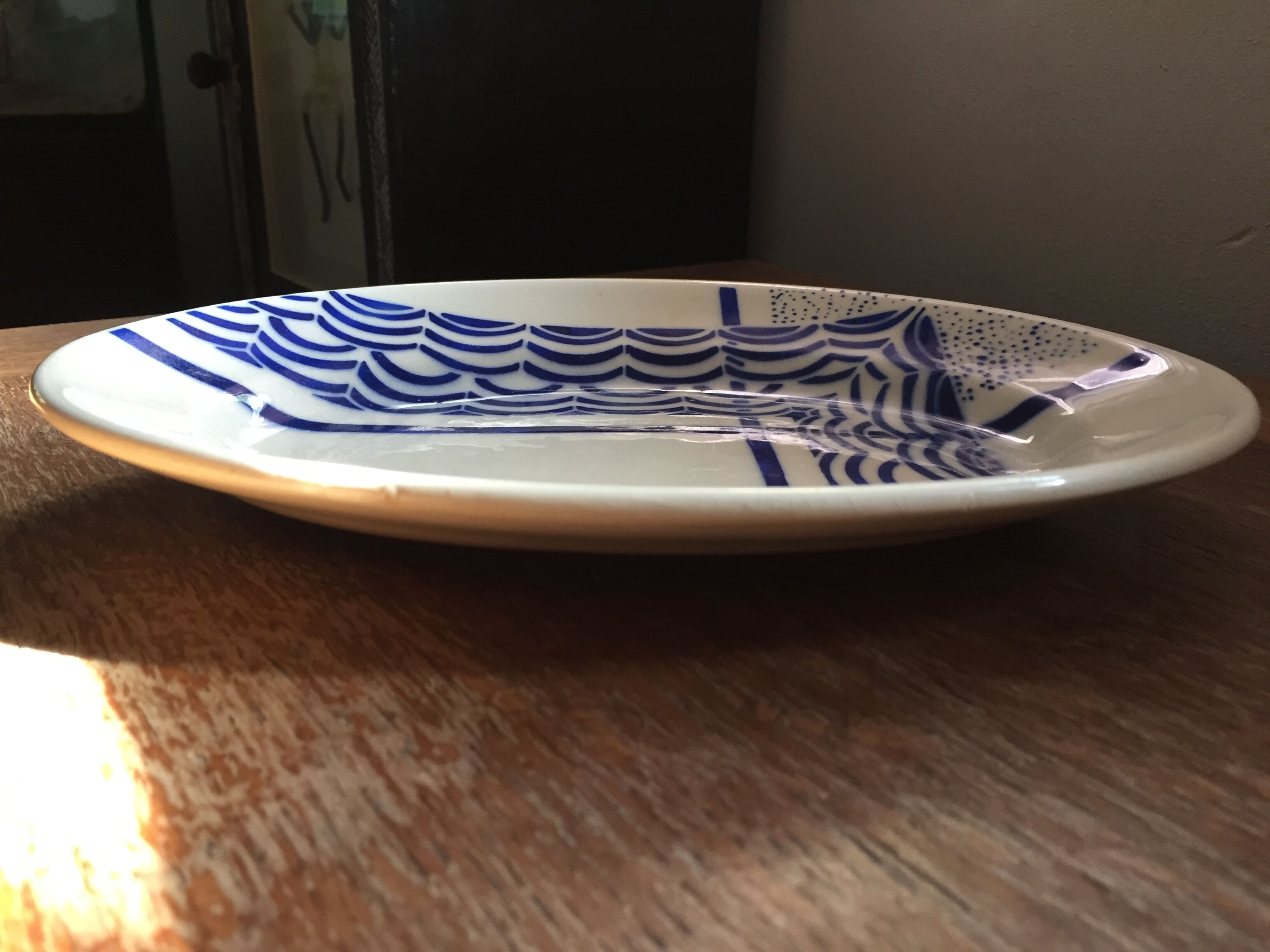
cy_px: 476
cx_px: 635
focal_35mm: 29
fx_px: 1064
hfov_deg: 61.7
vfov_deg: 48.2
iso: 64
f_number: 2.2
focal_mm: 4.15
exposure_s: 1/33
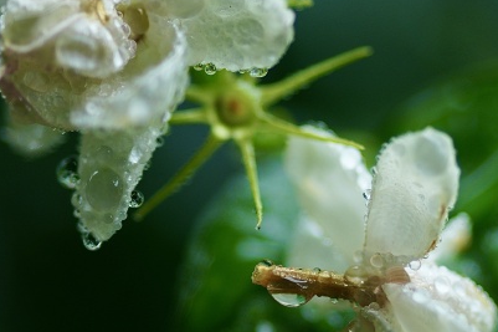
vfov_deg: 2.3
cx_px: 482
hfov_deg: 3.4
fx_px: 8365
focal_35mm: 605
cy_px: 136
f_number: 1.8
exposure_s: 1/200
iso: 100
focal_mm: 135
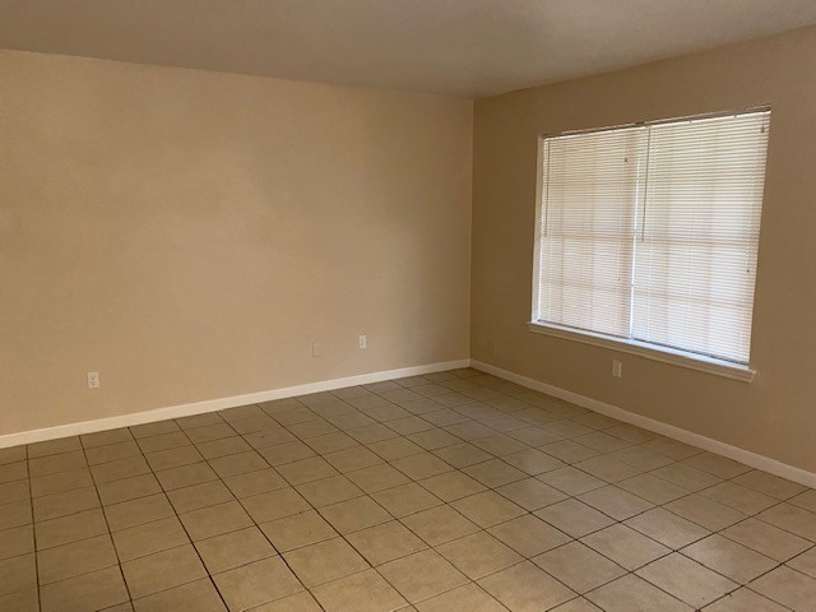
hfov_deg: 67.3
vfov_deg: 53.1
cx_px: 408
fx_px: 613
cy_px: 306
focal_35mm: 26
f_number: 1.8
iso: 400
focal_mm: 4.25
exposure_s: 1/40
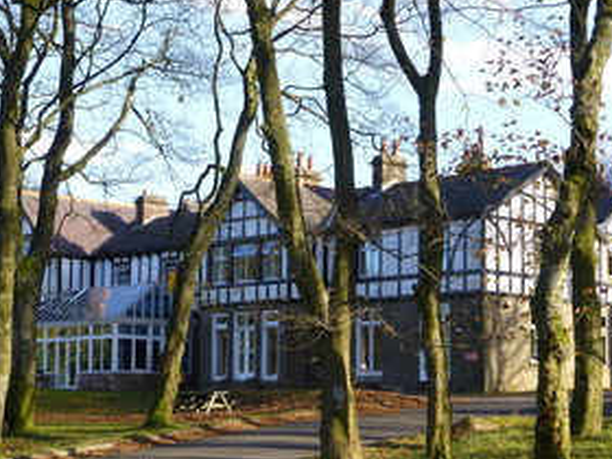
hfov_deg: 23.5
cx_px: 260
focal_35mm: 83
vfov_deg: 17.8
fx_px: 1467
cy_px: 278
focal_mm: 11.7
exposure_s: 1/160
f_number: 4.9
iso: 100
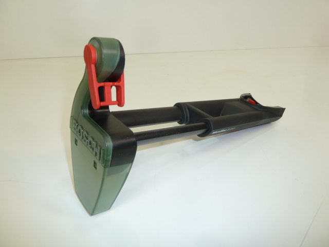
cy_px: 124
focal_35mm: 25
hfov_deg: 69.4
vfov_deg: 54.9
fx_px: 238
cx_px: 164
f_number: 3.3
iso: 100
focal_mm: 4.1
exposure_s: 1/50
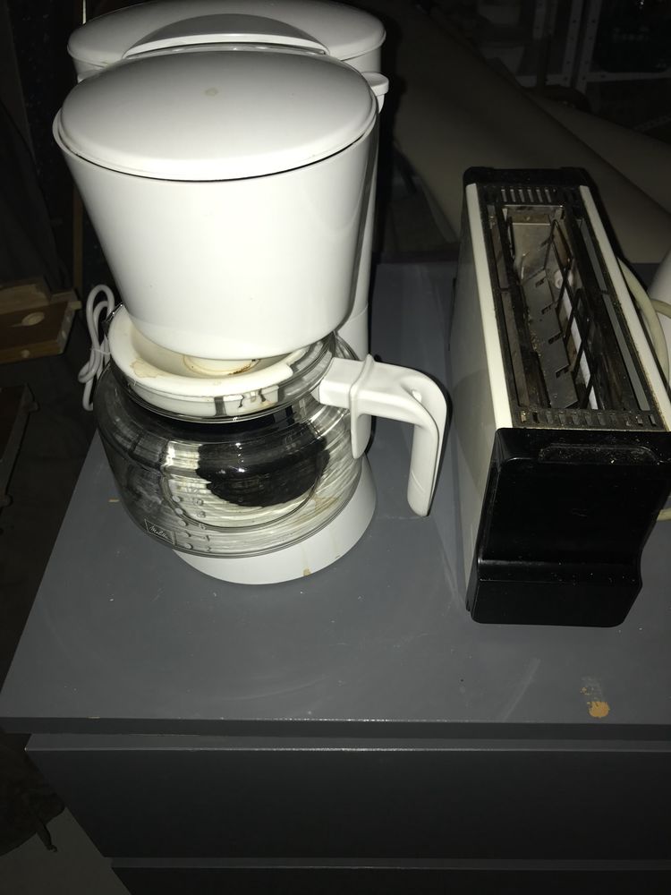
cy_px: 448
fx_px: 724
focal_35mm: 28
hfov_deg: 49.7
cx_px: 336
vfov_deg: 63.4
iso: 20
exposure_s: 1/35
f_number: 1.8
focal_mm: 4
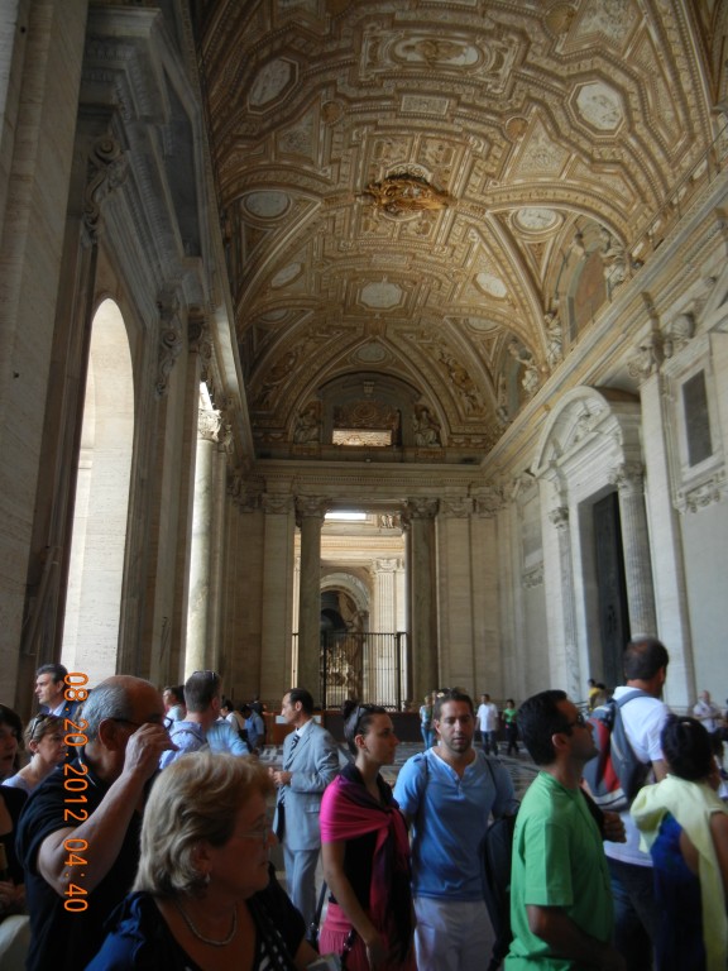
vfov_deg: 60.0
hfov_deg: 46.8
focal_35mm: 30
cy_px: 486
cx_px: 364
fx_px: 841
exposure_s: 1/58.6
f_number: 3.5
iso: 166
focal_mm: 5.4
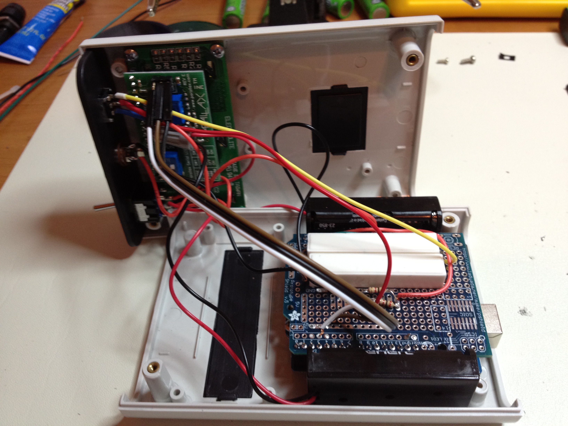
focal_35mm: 35
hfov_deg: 52.6
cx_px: 284
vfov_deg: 40.7
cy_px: 213
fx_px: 574
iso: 100
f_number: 2.4
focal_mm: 4.28
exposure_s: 1/20
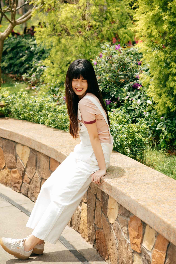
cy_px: 132
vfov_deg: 24.5
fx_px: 609
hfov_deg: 16.5
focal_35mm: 83
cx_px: 88
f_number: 2.8
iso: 100
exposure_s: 1/750
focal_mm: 55
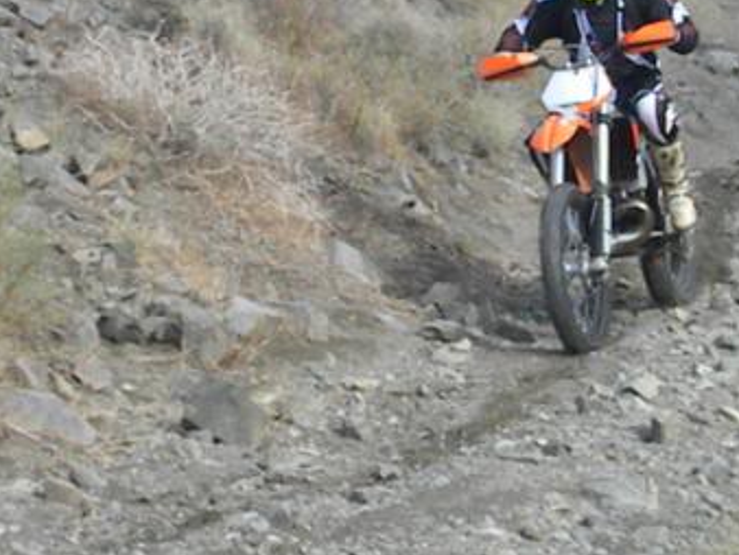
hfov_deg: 13.9
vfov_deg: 10.4
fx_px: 3034
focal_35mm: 142
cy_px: 116
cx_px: 450
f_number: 13
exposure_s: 1/202
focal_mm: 10.7
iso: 640
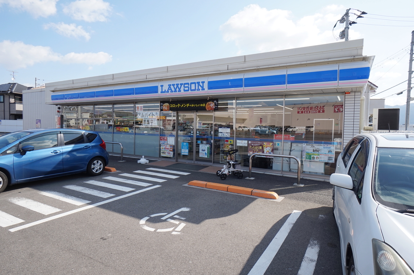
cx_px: 207
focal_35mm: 21
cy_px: 138
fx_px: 241
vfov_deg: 59.4
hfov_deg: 81.2
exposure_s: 1/125
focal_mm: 14
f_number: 10
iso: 100
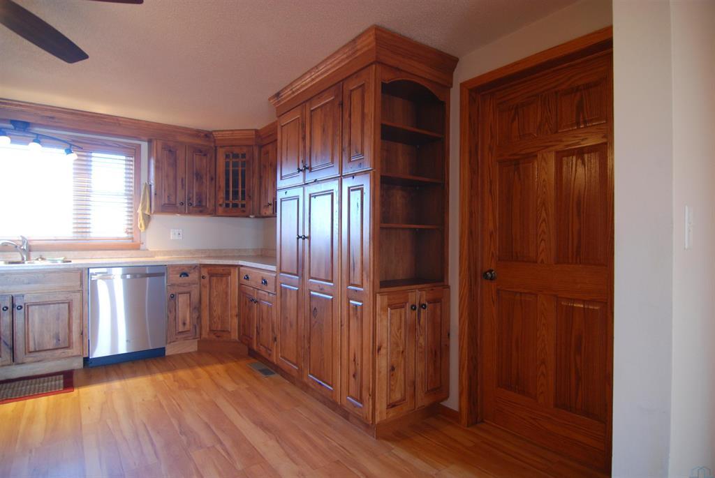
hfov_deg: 89.9
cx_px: 358
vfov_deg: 67.5
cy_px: 239
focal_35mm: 18
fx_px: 358
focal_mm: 12
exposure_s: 1/25
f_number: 4
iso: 400
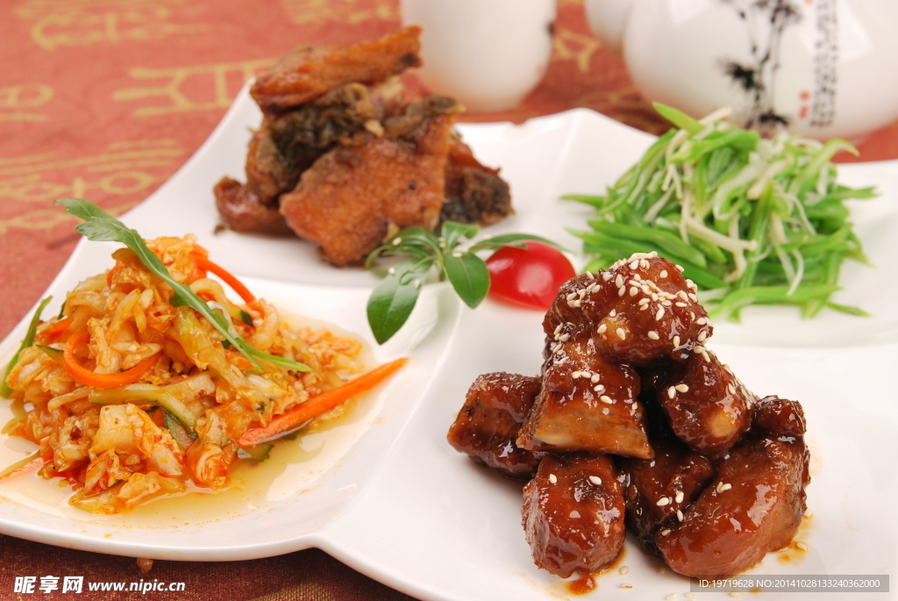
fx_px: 1873
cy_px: 300
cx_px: 449
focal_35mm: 75
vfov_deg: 18.2
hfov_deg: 27.0
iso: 100
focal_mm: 50
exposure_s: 1/100
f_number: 7.1
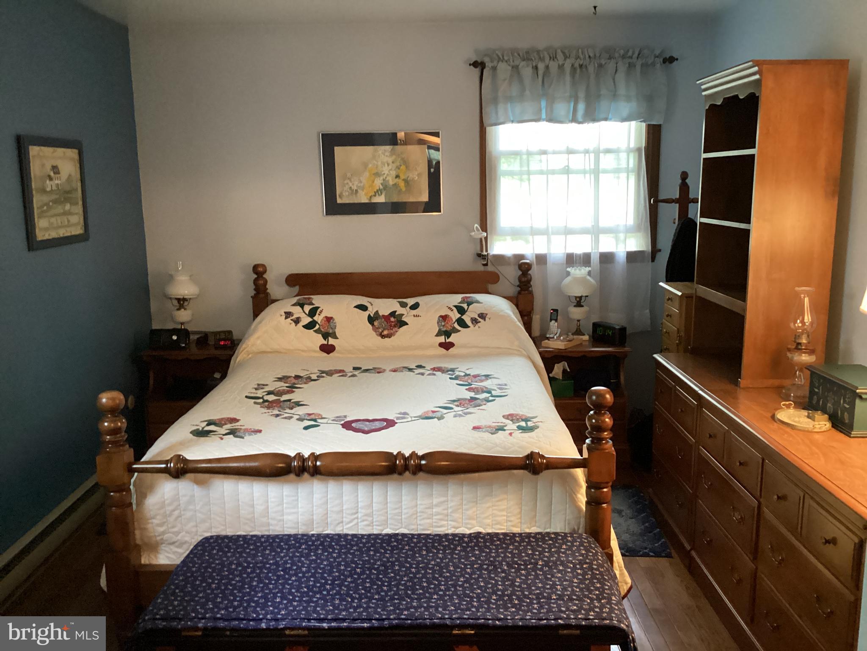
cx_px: 434
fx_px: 776
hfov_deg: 58.4
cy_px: 326
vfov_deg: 45.4
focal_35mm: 31
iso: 640
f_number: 2.4
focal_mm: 3.3
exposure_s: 1/24
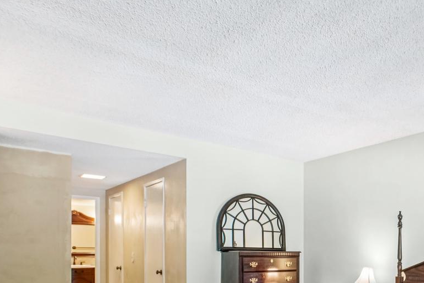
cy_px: 251
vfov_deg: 39.5
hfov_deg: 52.1
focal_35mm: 31
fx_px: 364
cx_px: 392
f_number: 8
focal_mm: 11
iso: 500
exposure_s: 1/6
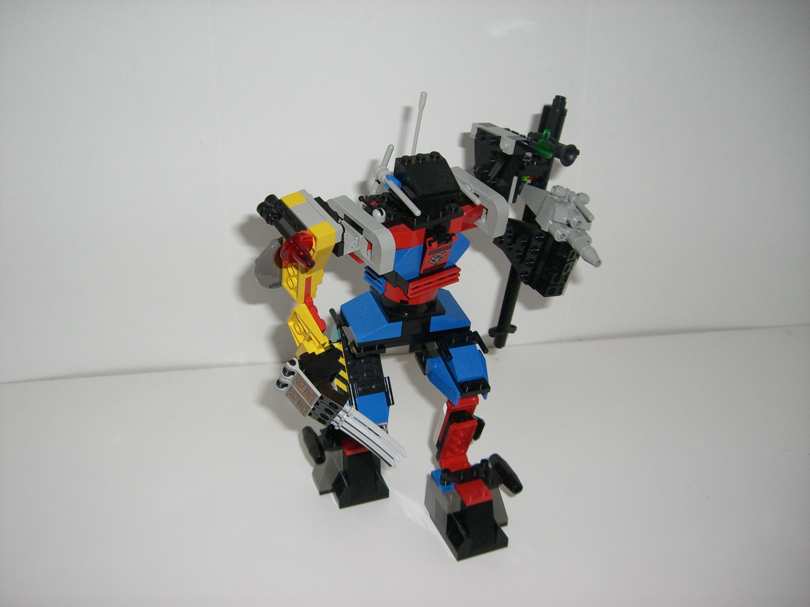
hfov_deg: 49.0
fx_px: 889
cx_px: 405
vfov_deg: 37.7
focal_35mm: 38
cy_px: 304
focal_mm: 6.2
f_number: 2.7
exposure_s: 1/60
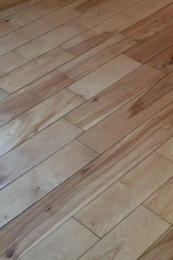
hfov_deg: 18.2
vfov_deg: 28.1
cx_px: 190
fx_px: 519
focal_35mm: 72
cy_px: 137
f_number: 2.4
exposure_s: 1/20
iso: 50
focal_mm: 4.28
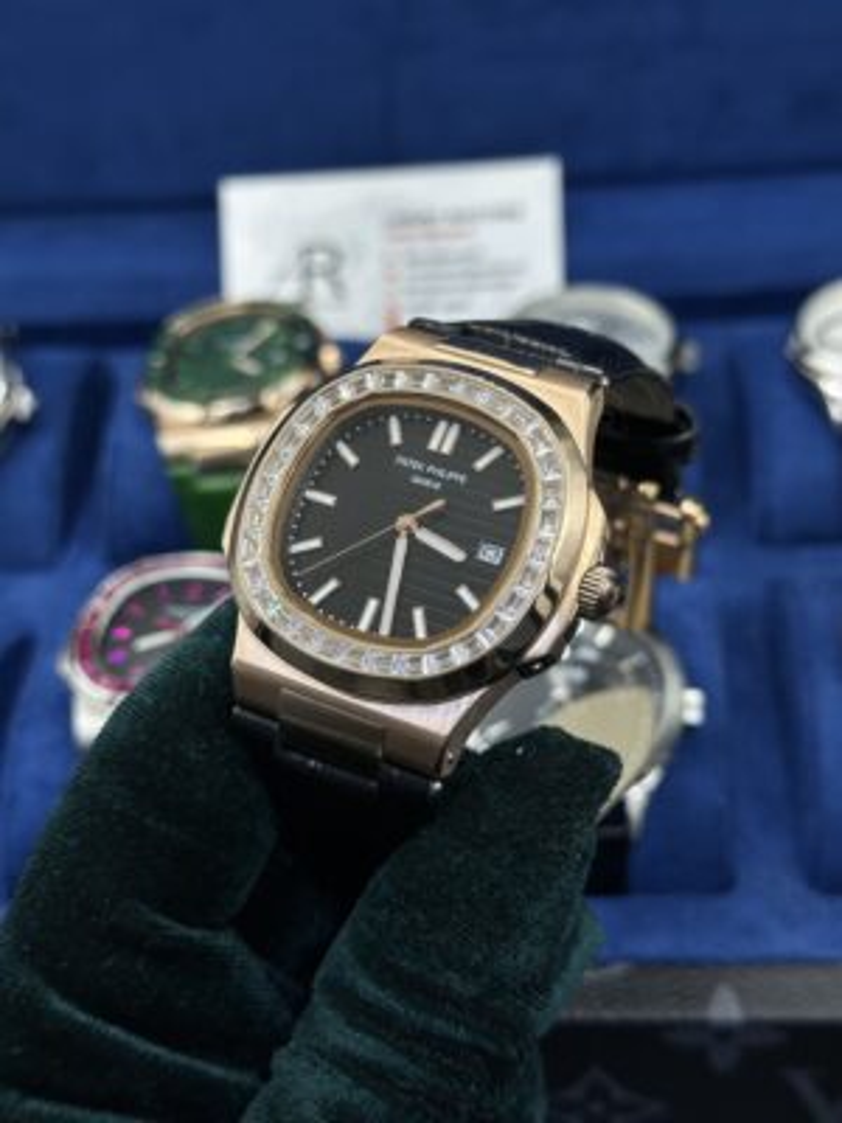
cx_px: 421
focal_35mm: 48
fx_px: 1557
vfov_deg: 39.7
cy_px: 562
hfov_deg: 30.3
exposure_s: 1/546
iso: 64
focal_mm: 6.86
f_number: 1.78
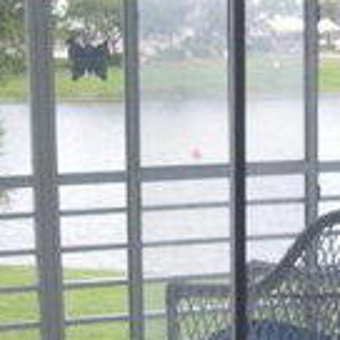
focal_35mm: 141
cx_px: 236
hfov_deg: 12.4
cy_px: 272
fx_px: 1567
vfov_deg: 12.3
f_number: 3.6
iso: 125
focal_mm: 8.4
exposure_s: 1/100
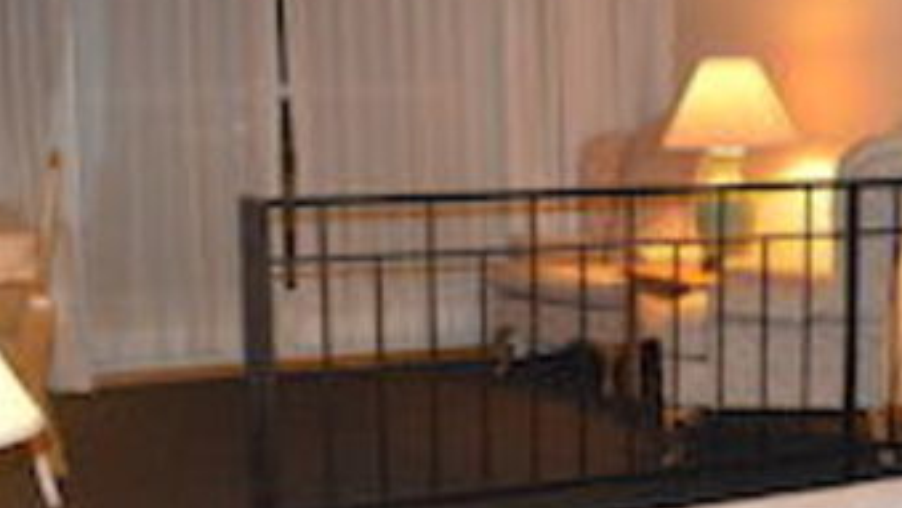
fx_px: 1436
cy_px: 322
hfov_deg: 34.3
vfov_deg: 20.0
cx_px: 657
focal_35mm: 60
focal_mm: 18
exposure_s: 1/60
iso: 2500
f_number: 3.5
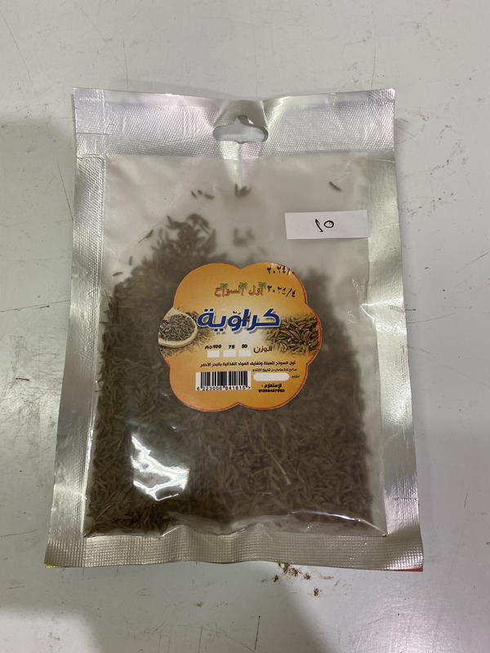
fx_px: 491
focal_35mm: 26
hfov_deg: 53.1
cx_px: 245
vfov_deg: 67.3
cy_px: 326
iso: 100
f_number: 1.8
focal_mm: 4.25
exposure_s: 1/50
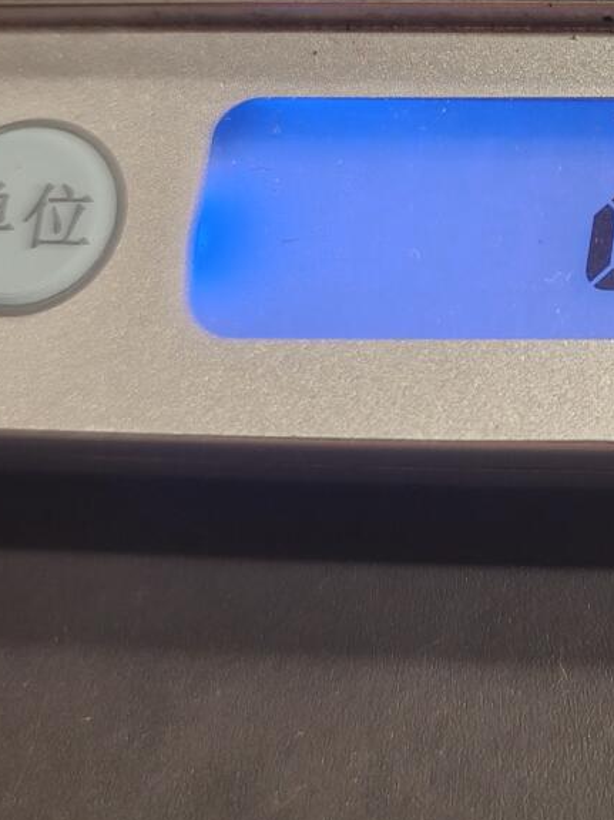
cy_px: 116
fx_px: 1703
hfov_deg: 19.4
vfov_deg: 26.3
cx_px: 714
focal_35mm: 72
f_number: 1.6
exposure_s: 1/100
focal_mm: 6.06
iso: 100
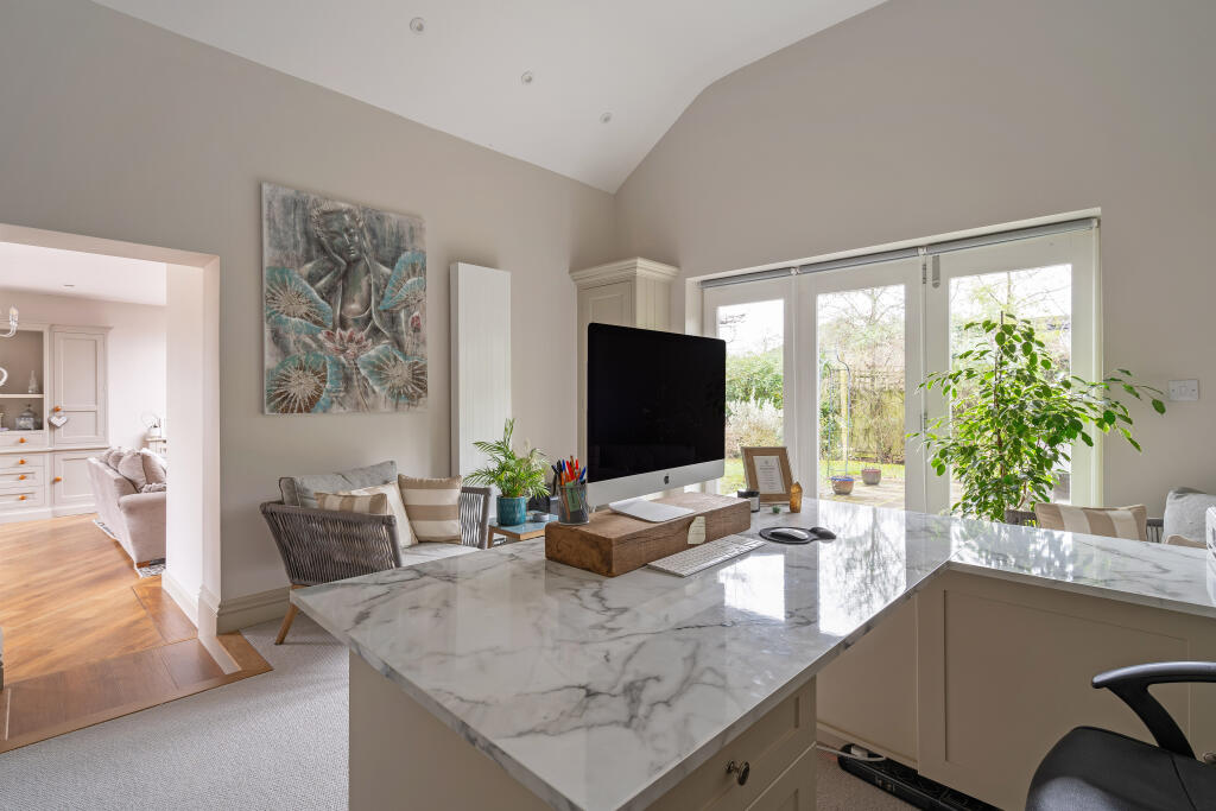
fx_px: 540
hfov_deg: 96.7
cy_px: 406
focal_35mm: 16
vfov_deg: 73.8
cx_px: 608
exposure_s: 5
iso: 100
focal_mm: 16
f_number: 10
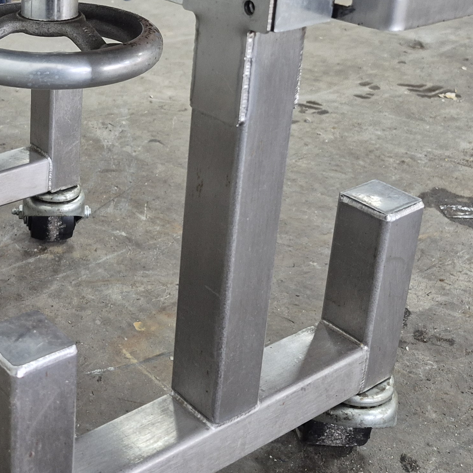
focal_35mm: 55
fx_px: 850
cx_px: 45
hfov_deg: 29.7
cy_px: 109
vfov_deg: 30.5
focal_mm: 5.4
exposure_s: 1/120
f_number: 1.8
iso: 400
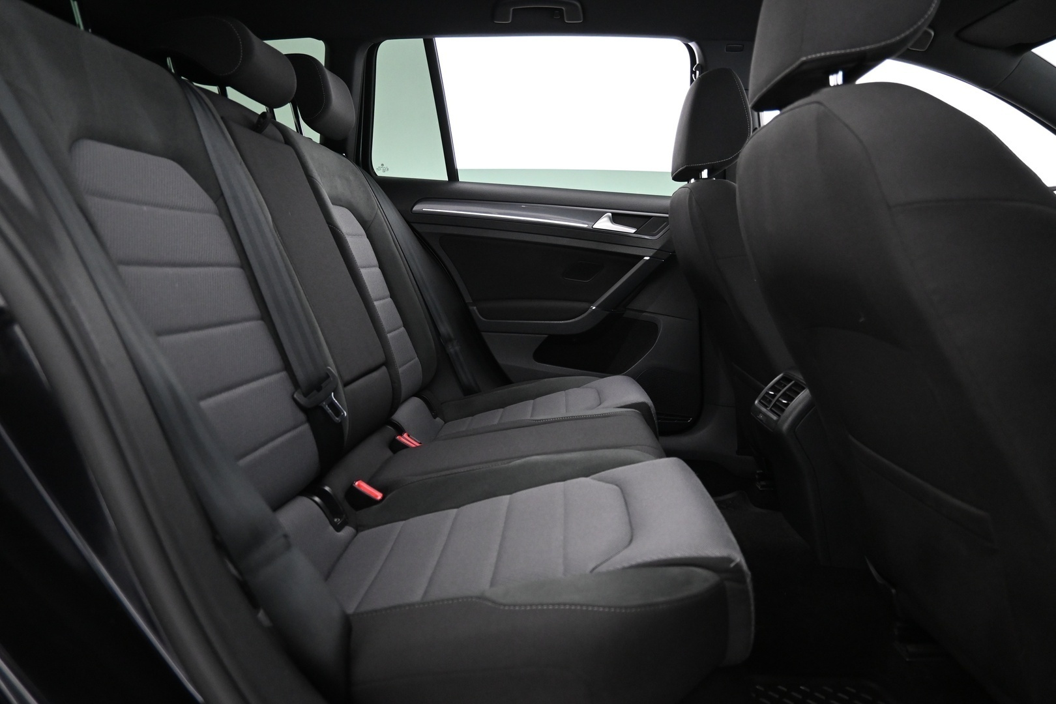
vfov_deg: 53.1
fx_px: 704
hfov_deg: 73.7
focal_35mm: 24
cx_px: 528
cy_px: 352
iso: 2200
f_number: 3.5
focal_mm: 16
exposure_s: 1/25
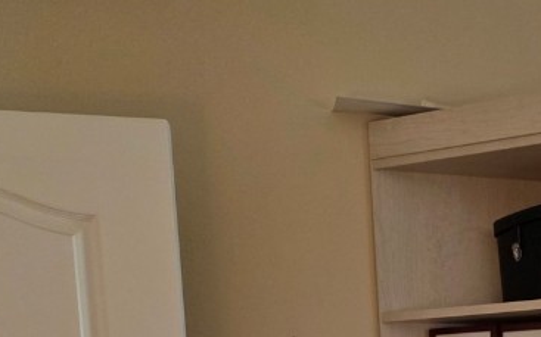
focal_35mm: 68
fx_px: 1002
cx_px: 616
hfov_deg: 27.3
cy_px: 553
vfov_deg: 16.7
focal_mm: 6.25
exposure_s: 1/120
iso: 250
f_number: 1.7
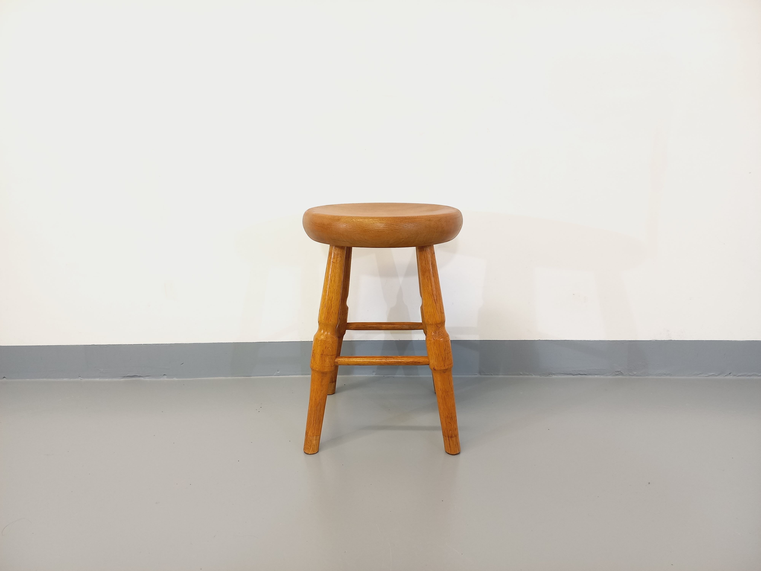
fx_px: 550
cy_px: 286
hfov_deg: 69.4
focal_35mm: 25
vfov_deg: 54.9
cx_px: 380
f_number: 1.8
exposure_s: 1/49
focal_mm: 4.65
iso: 250
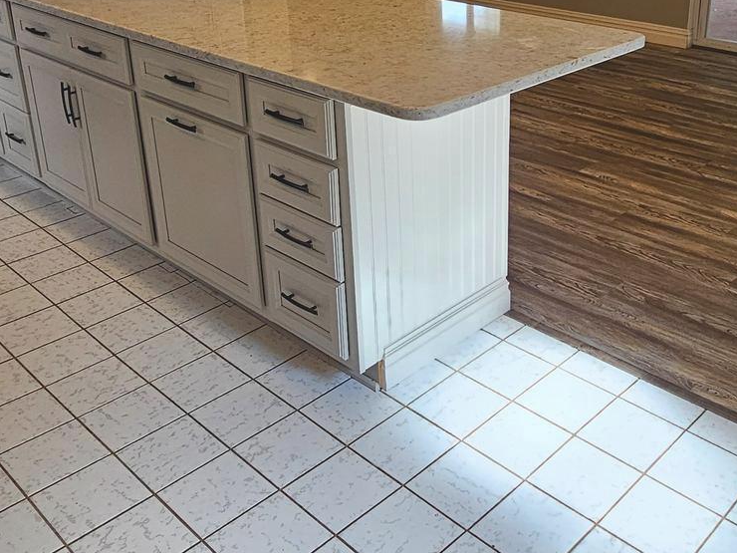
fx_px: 766
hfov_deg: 50.6
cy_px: 138
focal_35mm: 36
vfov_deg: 38.6
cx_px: 476
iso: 80
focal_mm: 2.2
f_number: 2.2
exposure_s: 1/120
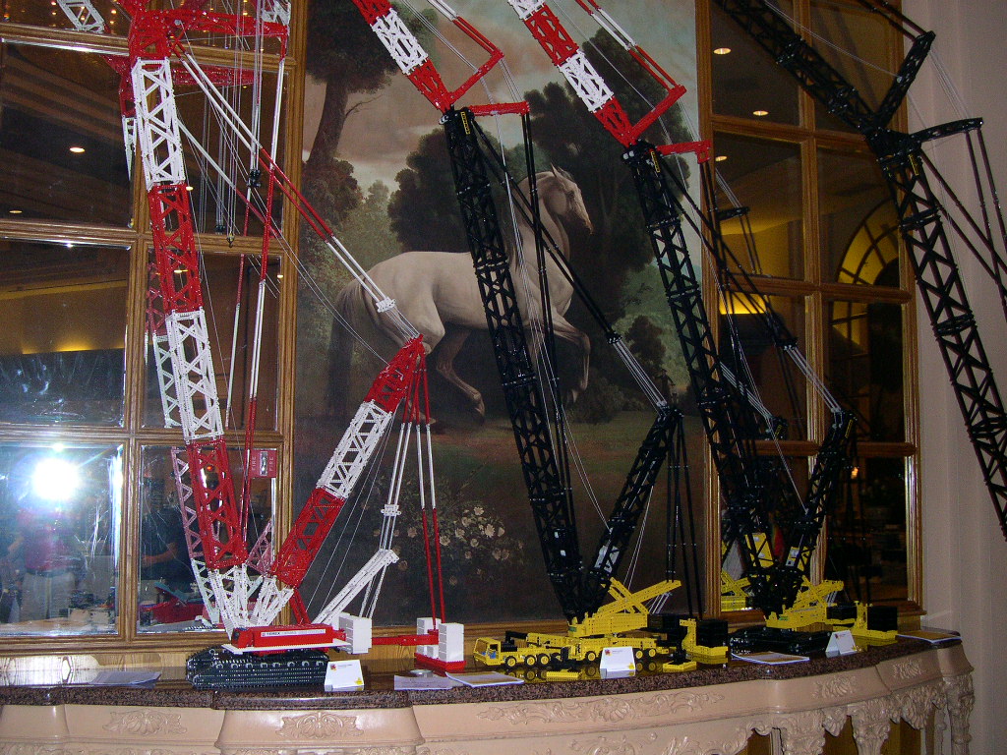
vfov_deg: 37.7
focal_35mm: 38
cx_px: 504
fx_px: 1105
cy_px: 378
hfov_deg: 49.0
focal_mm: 8
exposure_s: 1/60
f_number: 2.8
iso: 400
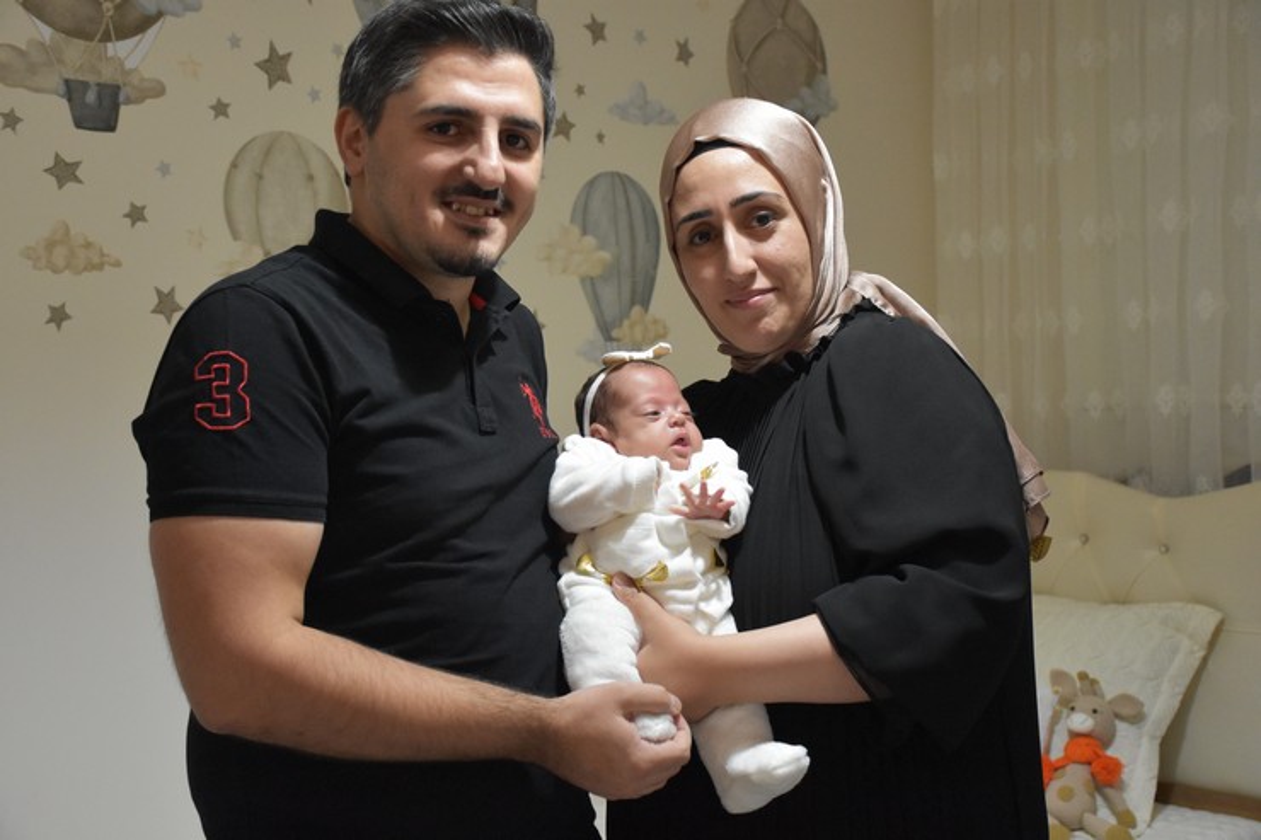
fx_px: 1786
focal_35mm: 51
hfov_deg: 38.9
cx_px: 630
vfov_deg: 26.5
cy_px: 420
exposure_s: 1/60
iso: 4000
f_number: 4.2
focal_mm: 34
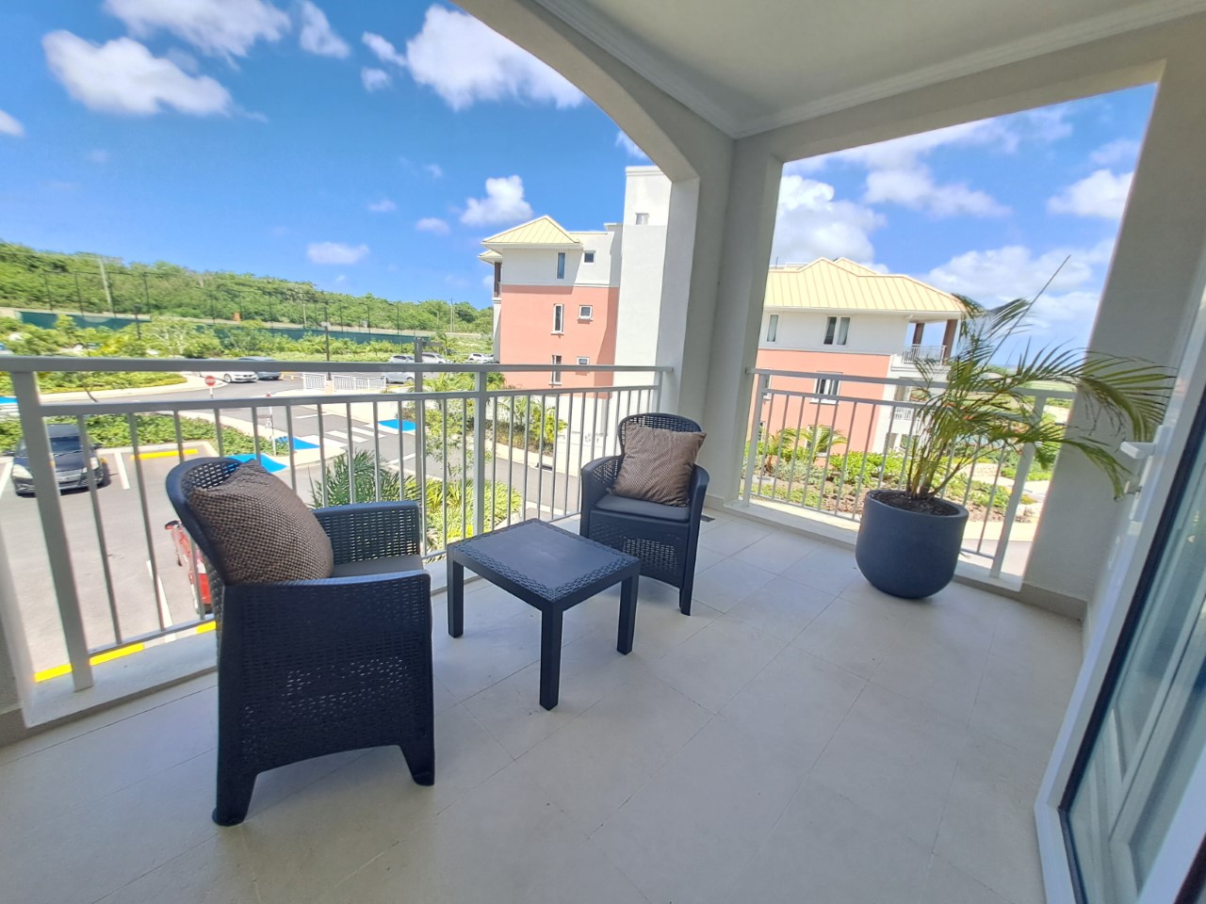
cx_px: 603
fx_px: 453
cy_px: 452
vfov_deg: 89.9
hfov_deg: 106.2
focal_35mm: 13
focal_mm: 1.42
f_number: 2.2
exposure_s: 1/402
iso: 40
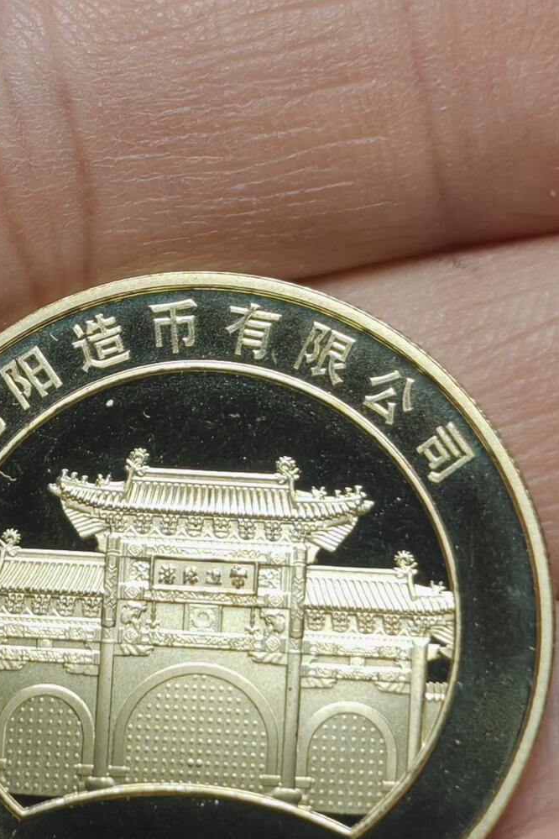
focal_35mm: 178
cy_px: 634
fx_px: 4146
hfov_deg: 7.7
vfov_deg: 11.5
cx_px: 233
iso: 64
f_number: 1.6
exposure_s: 1/100
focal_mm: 7.62
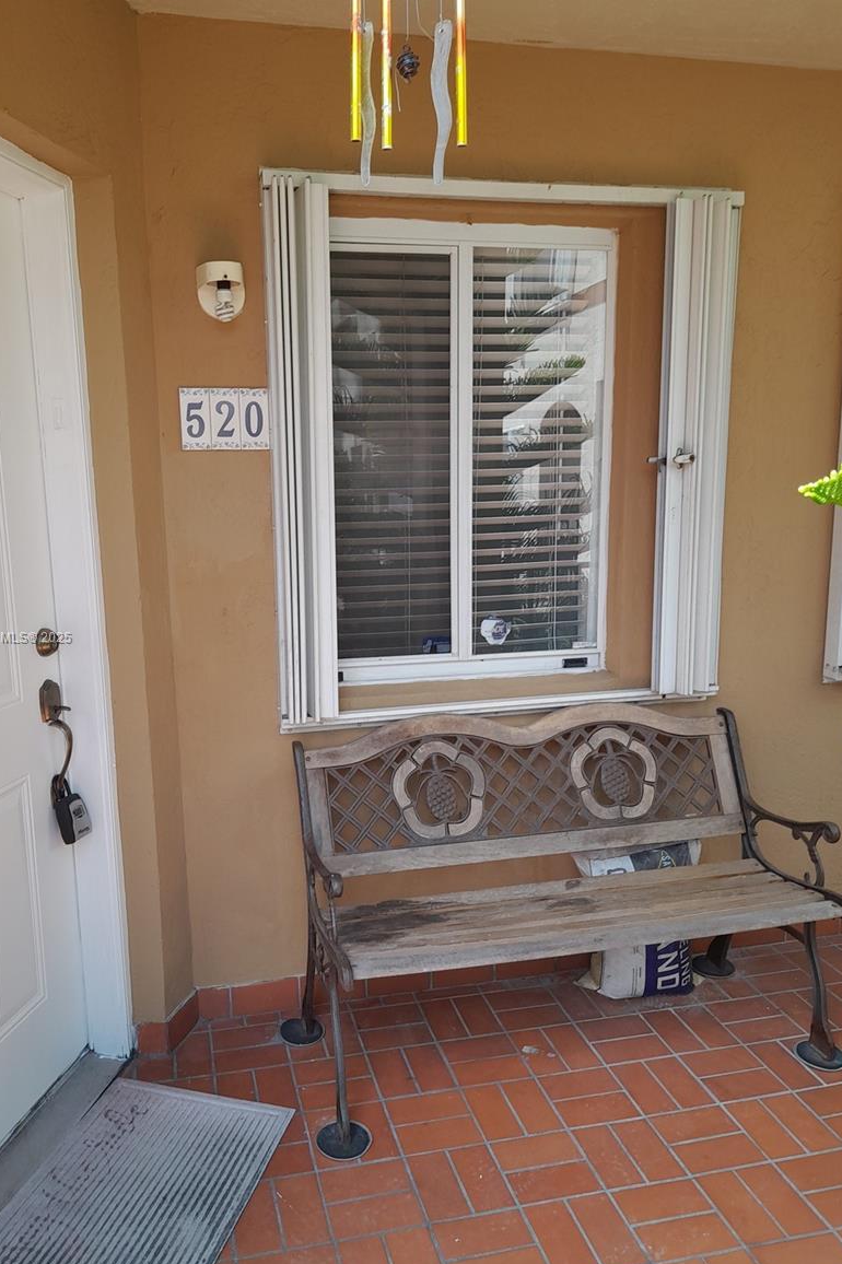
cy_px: 639
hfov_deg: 47.8
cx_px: 363
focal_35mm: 27
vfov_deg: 67.4
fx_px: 948
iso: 20
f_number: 2
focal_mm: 4.6
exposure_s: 1/120
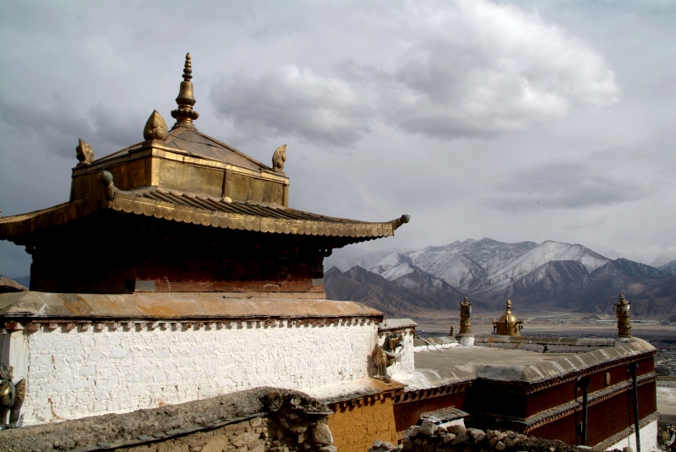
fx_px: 620
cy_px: 226
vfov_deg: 40.0
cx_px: 338
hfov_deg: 57.2
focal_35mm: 33
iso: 100
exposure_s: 1/350
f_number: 9.5
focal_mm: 22
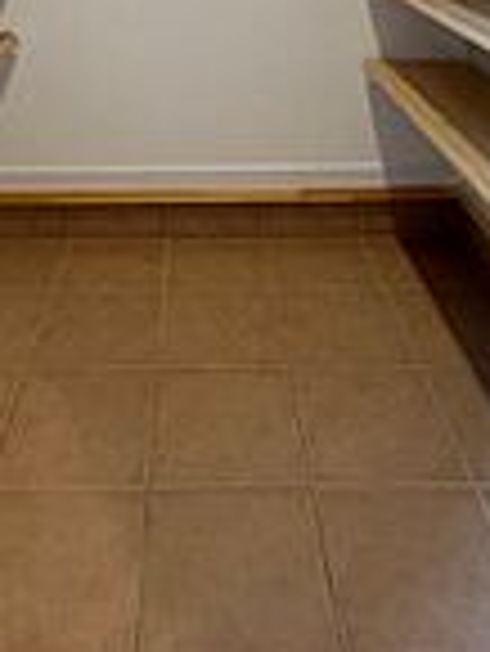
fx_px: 678
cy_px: -110
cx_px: 198
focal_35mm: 36
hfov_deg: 39.6
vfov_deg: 39.1
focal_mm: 2.22
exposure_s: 1/60
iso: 200
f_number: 2.2
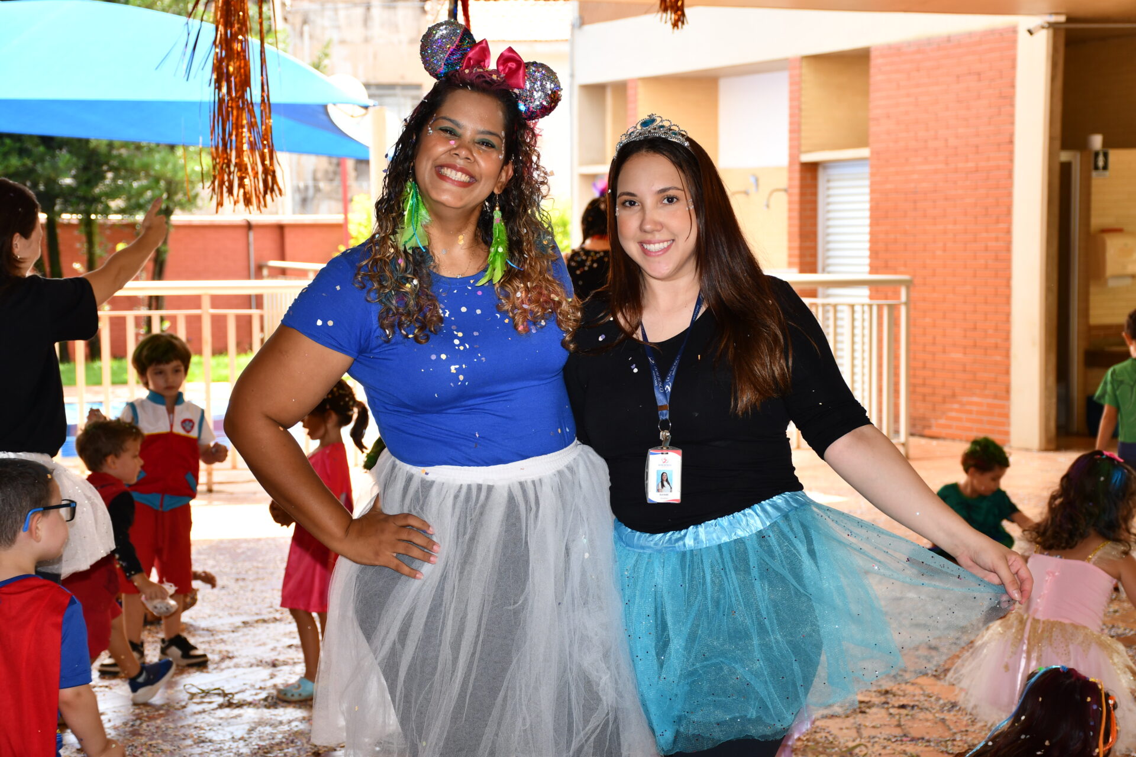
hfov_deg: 28.1
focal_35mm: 72
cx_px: 568
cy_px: 378
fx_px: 2272
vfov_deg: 18.9
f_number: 4.5
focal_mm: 48
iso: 200
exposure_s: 1/200
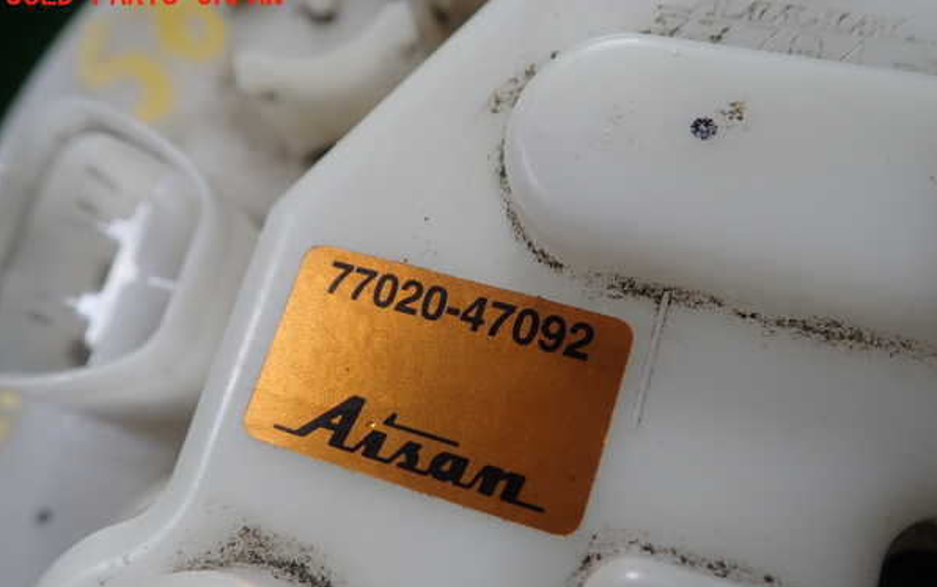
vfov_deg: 39.4
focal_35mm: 32
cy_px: 329
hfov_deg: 59.6
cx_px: 468
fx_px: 817
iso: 100
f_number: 2.3
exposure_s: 1/125
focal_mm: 5.5
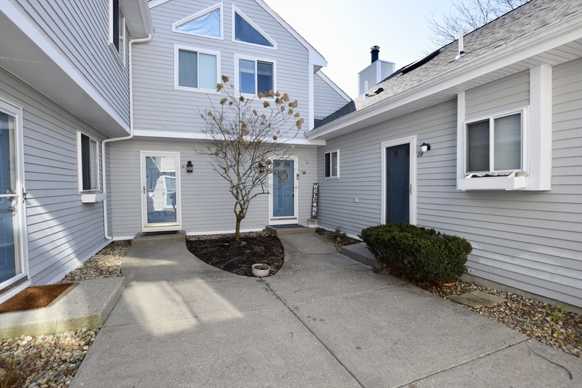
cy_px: 194
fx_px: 243
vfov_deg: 77.3
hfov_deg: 100.4
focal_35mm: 15
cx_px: 291
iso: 200
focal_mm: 10
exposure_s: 1/250
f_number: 8
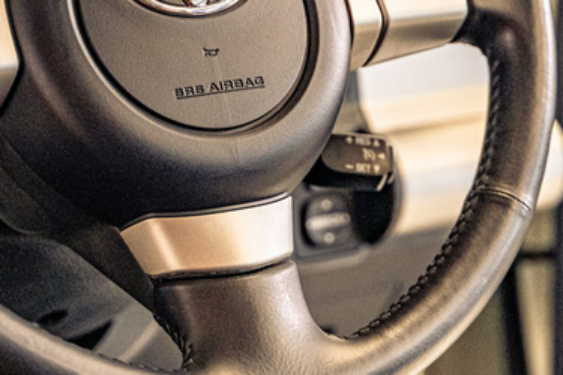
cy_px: 15
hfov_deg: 12.1
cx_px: 193
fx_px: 2643
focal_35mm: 169
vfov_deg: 8.1
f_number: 2.8
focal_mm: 62
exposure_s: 1/200
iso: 2000
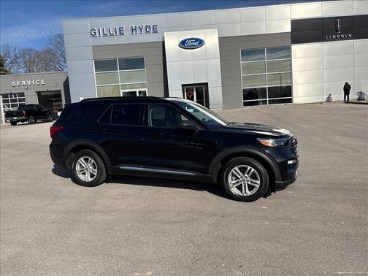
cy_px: 138
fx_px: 276
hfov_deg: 67.3
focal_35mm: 26
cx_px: 184
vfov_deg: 53.1
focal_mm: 5.96
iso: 64
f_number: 1.6
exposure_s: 1/7813
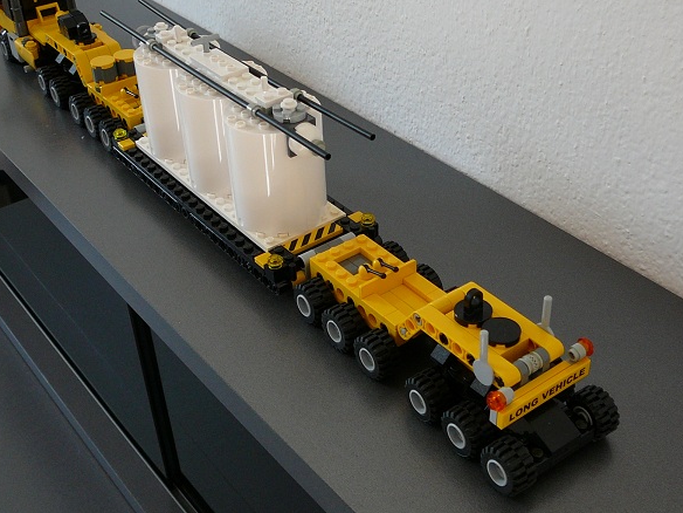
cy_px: 234
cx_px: 368
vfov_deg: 31.5
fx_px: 908
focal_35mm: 46
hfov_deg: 41.2
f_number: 2.8
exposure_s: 1/50
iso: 100
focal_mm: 5.2
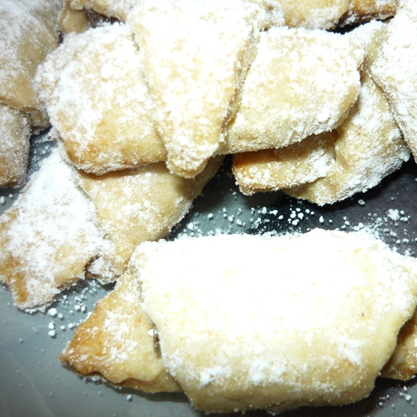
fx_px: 545
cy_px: 204
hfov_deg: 41.2
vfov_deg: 41.9
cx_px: 285
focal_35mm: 40
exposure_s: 1/30
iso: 100
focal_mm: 5.5
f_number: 2.8
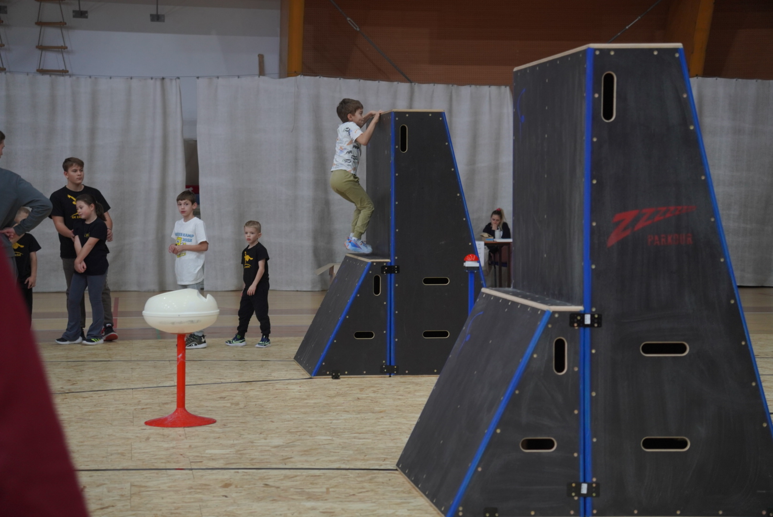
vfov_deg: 18.2
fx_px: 1612
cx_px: 386
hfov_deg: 27.0
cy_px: 258
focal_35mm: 75
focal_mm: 50
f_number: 3.2
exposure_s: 1/200
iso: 500
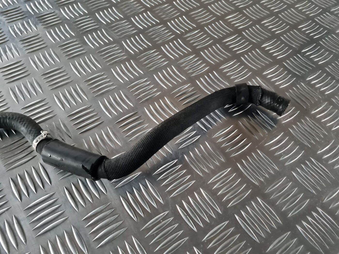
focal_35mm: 26
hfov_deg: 67.3
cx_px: 170
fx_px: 255
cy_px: 127
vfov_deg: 53.1
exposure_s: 1/50
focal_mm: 5.4
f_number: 1.8
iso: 640
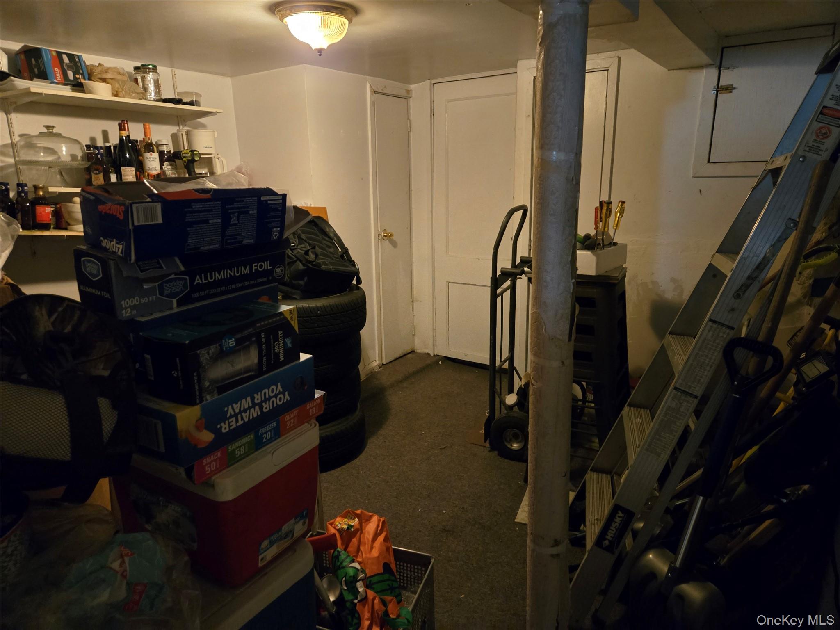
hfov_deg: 73.9
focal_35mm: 23
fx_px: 558
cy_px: 315
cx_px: 420
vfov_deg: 58.9
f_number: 1.8
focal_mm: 5.4
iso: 1250
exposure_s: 1/30
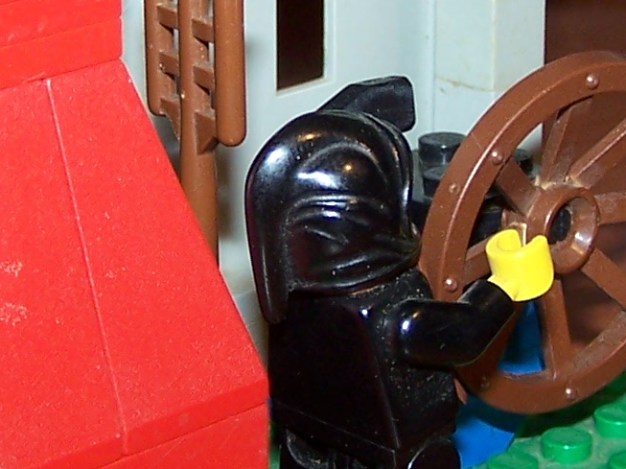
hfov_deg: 13.2
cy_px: 170
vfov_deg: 9.9
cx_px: 267
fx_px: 2711
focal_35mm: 150
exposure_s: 1/60
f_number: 2.8
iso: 80
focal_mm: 6.3
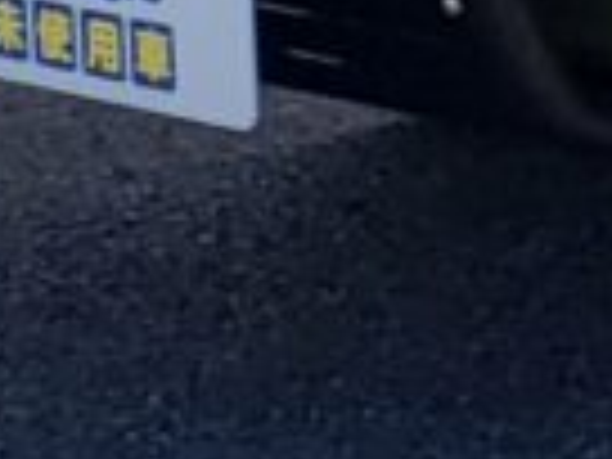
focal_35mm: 196
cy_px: -1116
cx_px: 1516
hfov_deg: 9.0
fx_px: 3465
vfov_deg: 6.6
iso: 50
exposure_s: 1/970
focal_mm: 4.3
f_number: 2.4
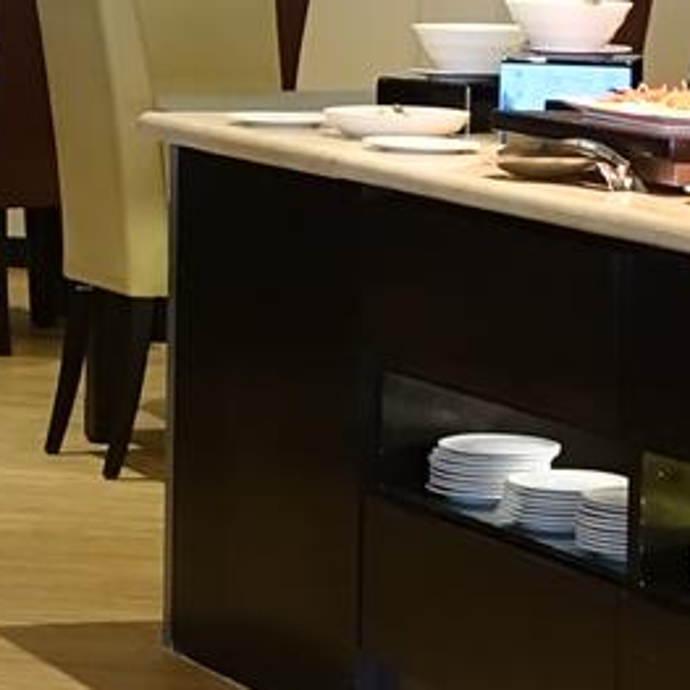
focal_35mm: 180
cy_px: -63
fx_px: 4059
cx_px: -530
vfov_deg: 9.6
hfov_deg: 9.3
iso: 640
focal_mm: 11.45
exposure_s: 1/40
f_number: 2.5
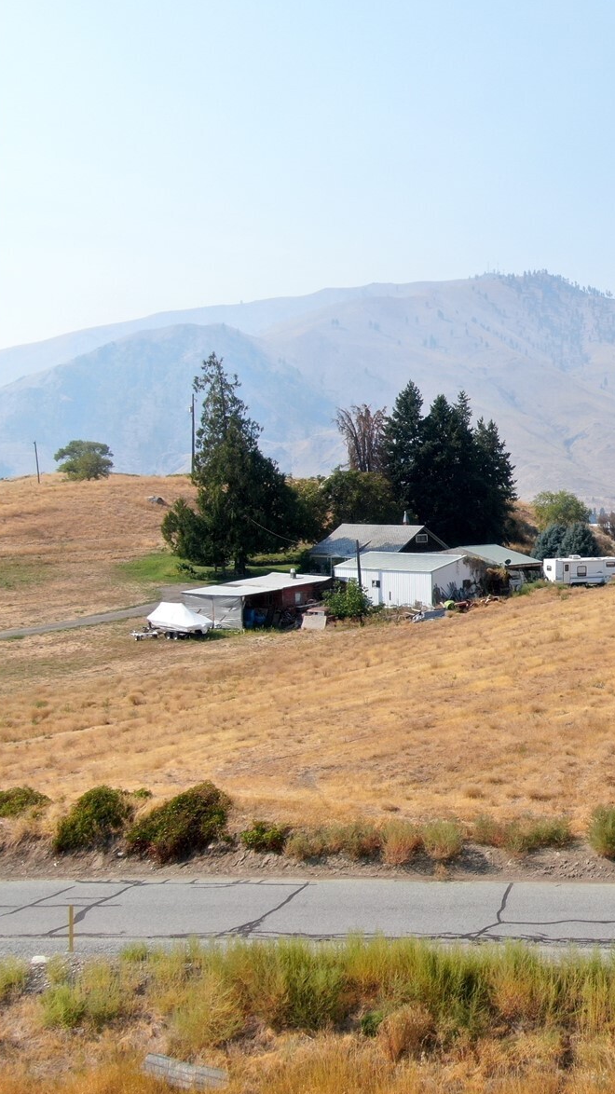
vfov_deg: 42.1
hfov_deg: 22.5
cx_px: 737
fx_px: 1421
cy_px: 539
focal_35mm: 49
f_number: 3.2
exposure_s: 1/800
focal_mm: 5.69
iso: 100
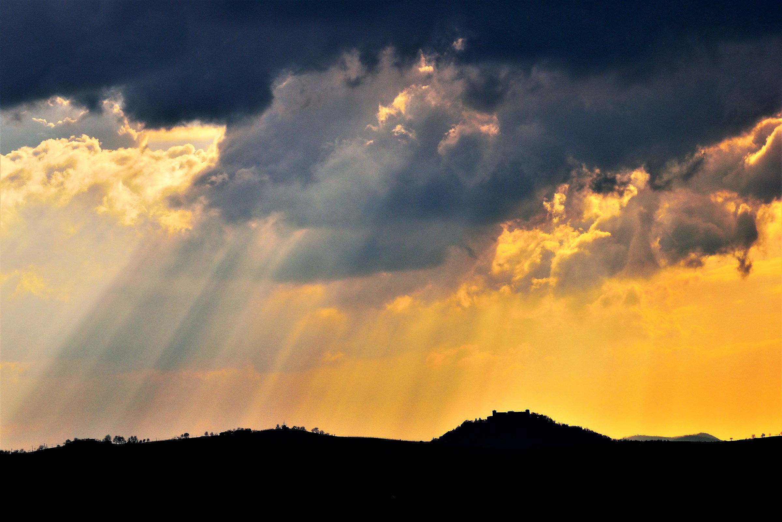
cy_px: 261
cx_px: 391
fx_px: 2444
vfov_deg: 12.2
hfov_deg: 18.2
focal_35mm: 112
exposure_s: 1/500
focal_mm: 75
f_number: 11
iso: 320
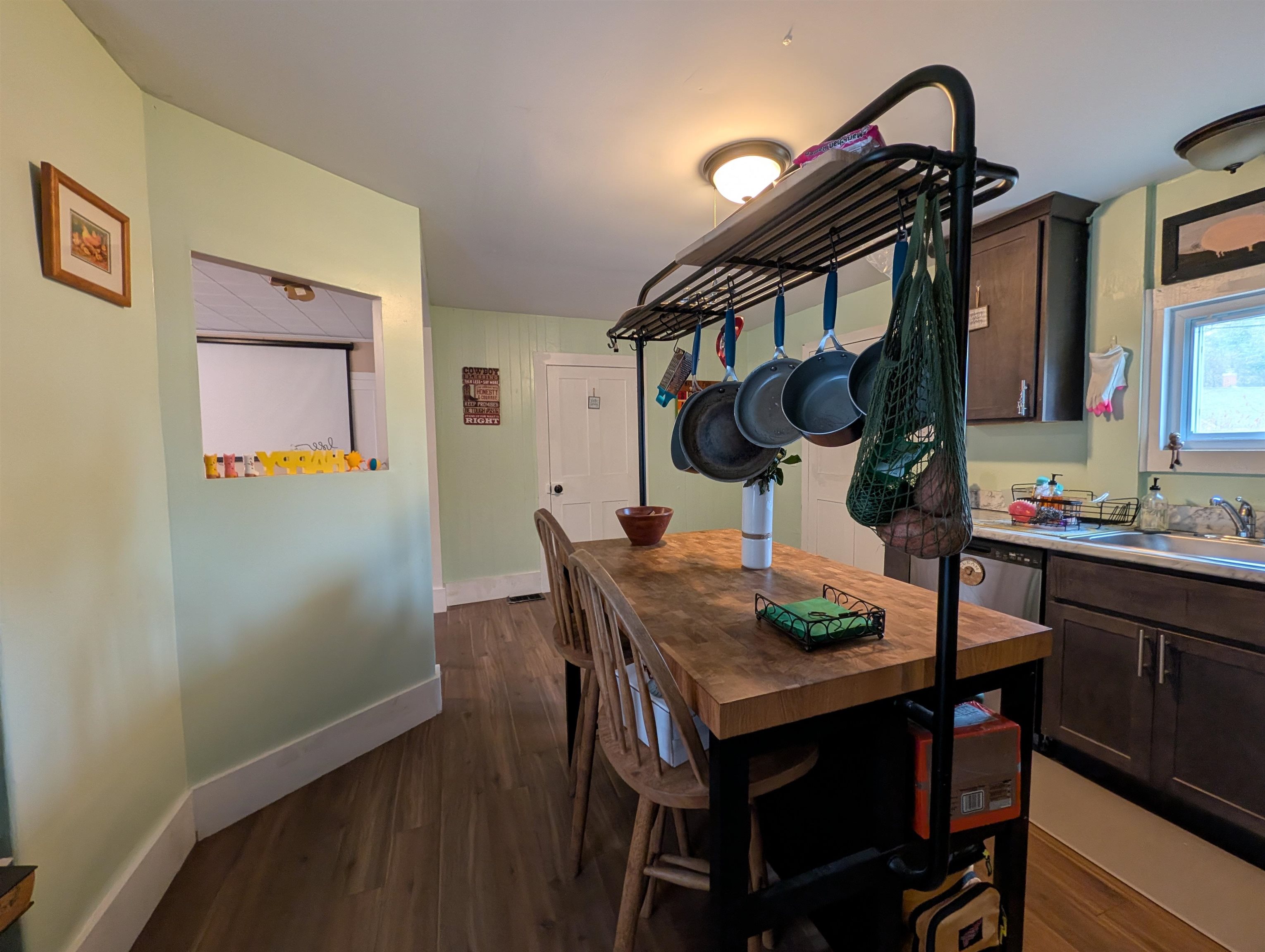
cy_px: 476
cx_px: 632
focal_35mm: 12
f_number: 1.7
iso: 68
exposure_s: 1/30
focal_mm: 2.02
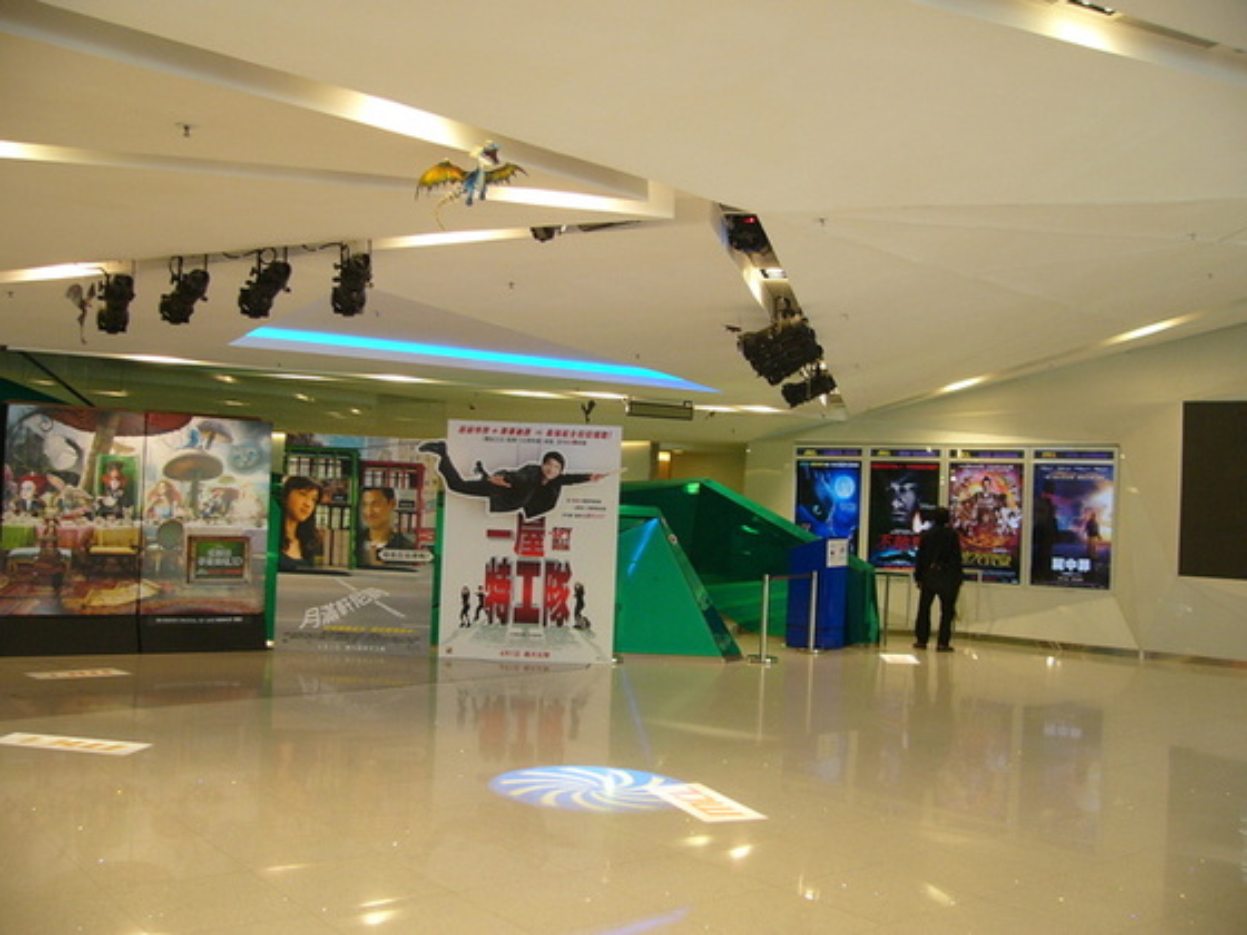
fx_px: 1297
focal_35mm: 36
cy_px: 468
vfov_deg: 39.7
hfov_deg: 51.4
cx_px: 624
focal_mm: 6
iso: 100
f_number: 2.8
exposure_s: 1/20
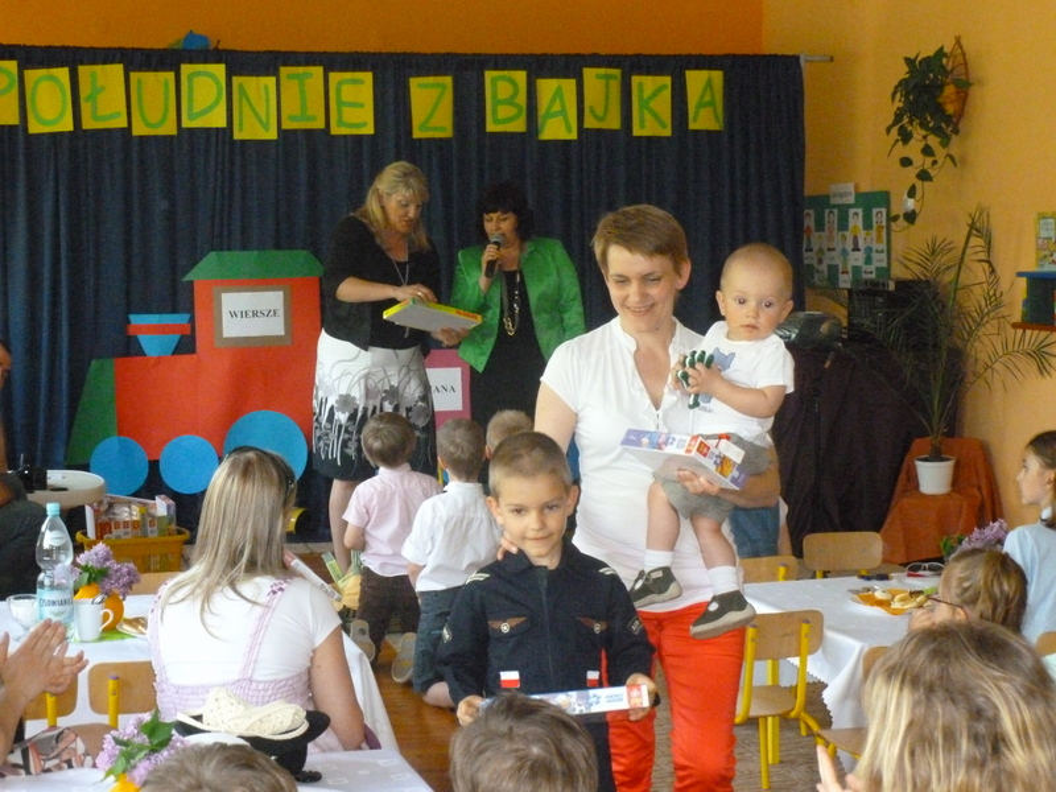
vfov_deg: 25.7
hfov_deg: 33.8
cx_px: 528
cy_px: 396
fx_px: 1739
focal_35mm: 57
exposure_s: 1/125
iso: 1000
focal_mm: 10.2
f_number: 4
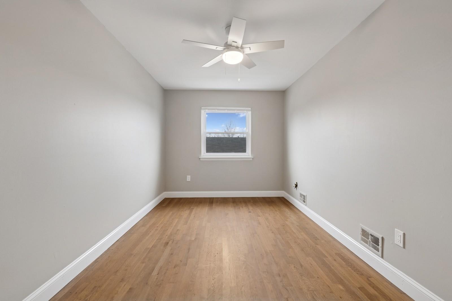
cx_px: 226
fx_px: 188
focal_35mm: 15
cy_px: 150
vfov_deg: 77.3
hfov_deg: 100.4
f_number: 14
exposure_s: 1/30
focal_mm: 15
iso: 640
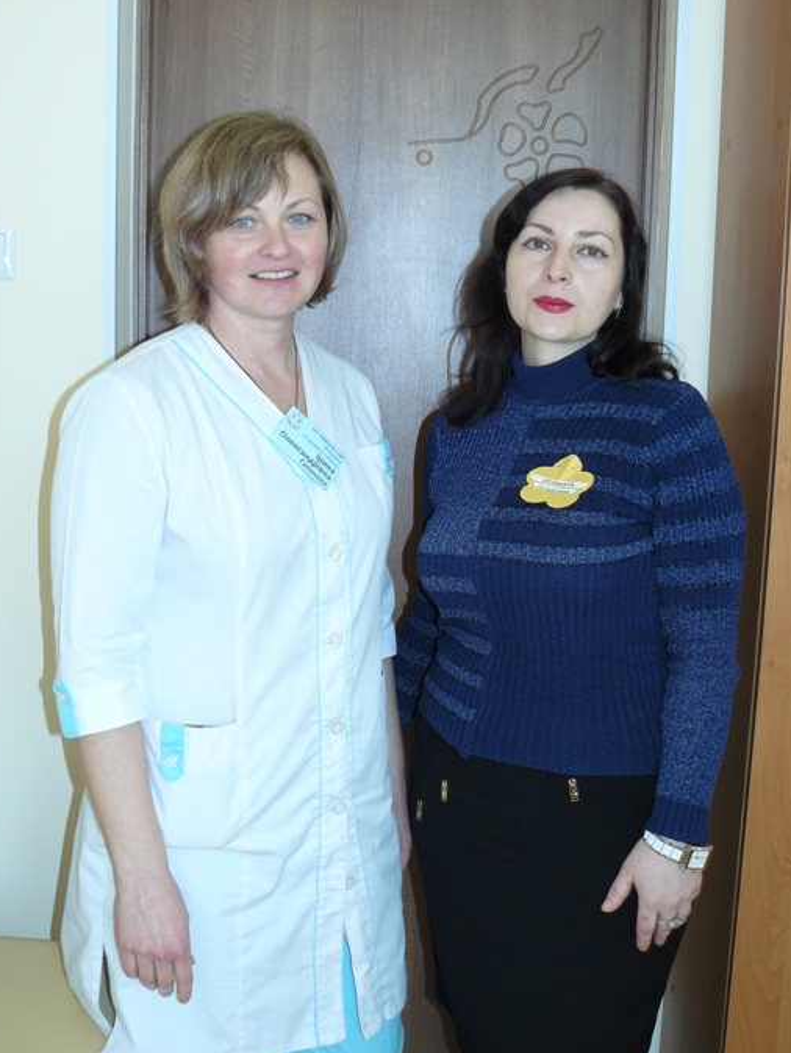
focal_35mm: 41
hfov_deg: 35.2
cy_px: 492
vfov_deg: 45.7
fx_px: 1248
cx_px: 402
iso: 100
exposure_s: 1/25
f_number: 2.8
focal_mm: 6
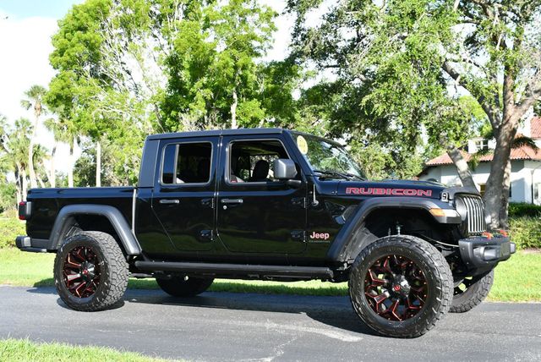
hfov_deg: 41.1
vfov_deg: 28.1
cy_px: 181
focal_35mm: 48
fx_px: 722
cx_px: 270
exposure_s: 1/250
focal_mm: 24
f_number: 6.3
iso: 200
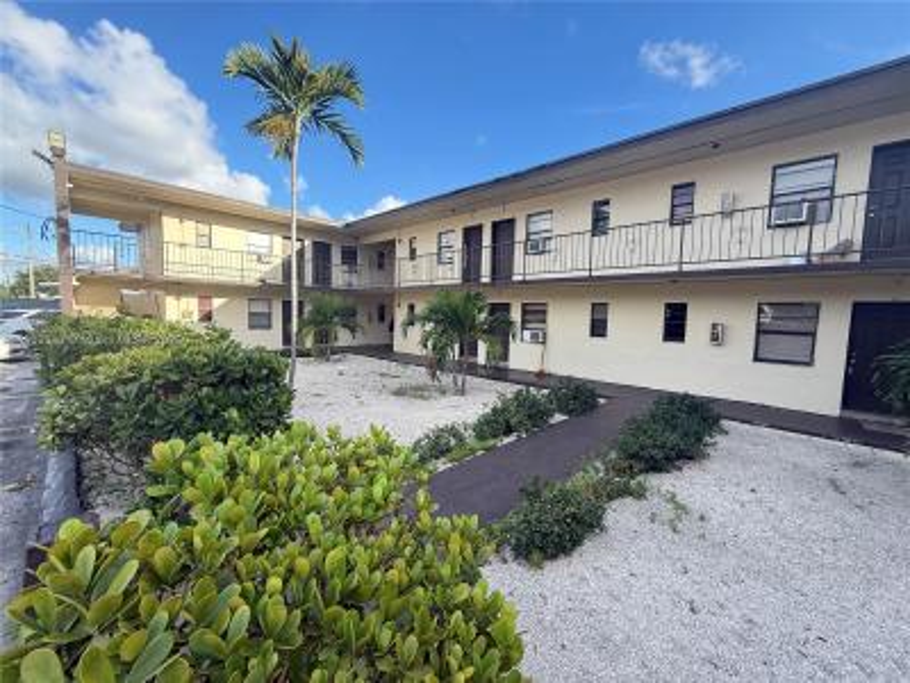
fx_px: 368
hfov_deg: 102.1
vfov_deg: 85.7
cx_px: 455
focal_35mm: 14
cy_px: 342
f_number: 2.2
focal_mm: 2.22
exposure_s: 1/388
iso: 64
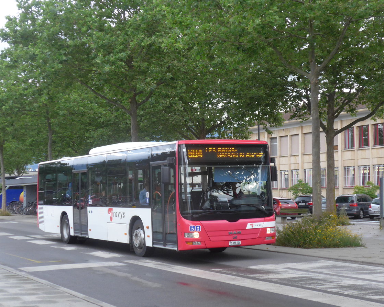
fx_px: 739
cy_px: 153
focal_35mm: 65
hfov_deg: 29.1
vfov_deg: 23.5
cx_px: 189
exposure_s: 1/320
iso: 400
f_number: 3.7
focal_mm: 12.7
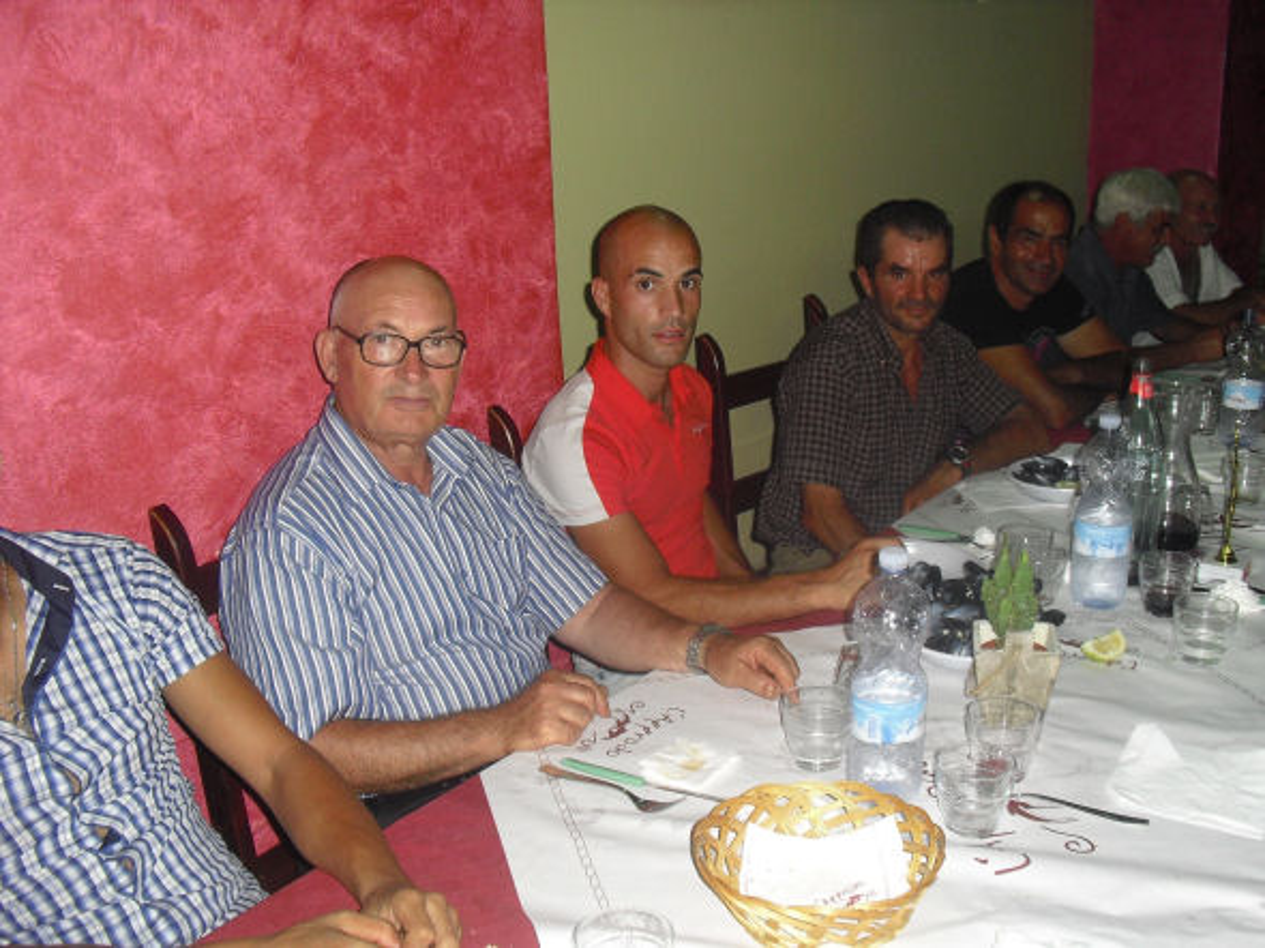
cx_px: 632
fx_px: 1315
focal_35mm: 36
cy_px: 474
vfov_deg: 39.6
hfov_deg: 51.4
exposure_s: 1/60
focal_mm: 6.3
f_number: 3.1
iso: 200
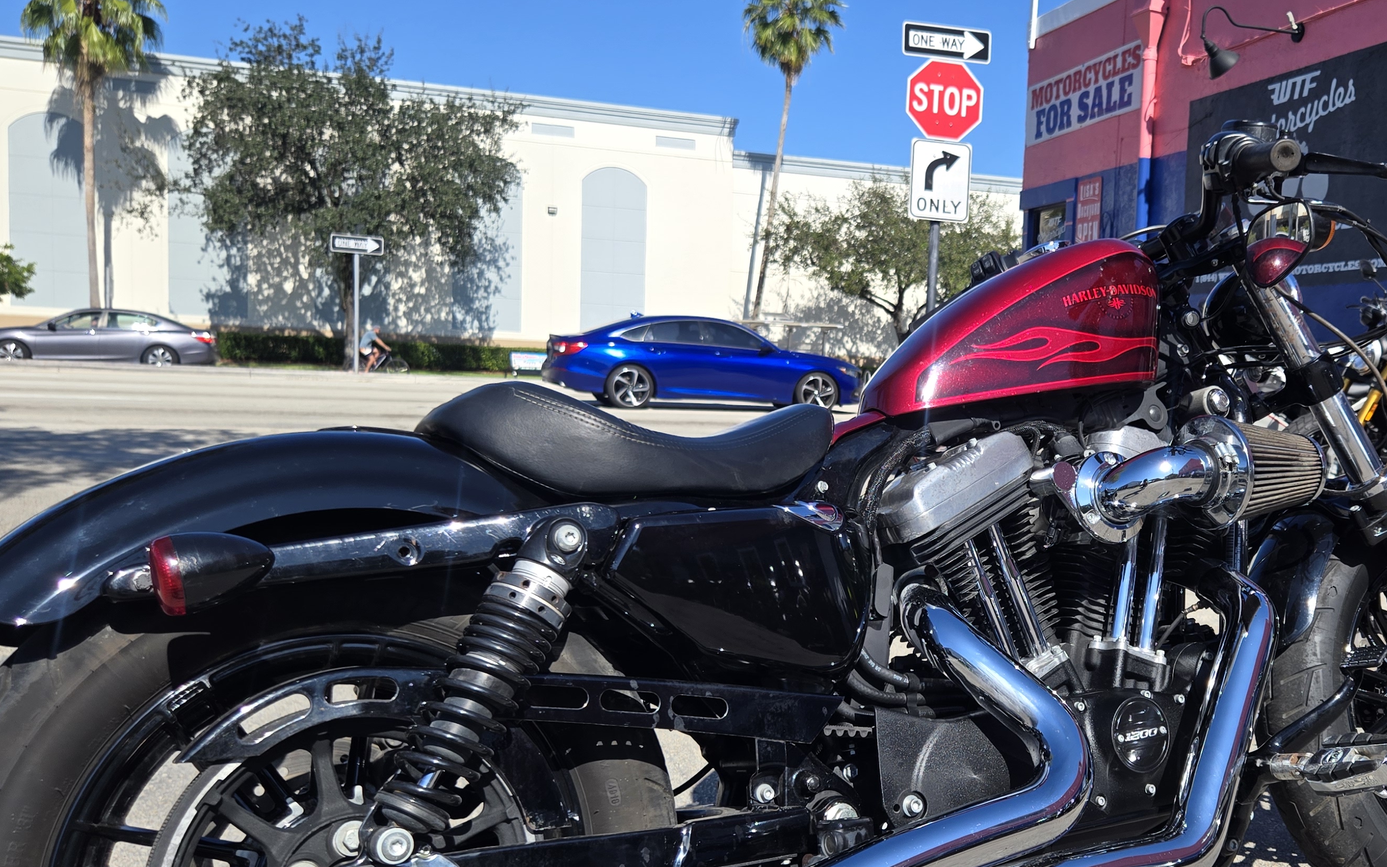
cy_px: 510
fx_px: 1398
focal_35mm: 37
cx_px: 933
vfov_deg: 34.3
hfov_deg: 51.7
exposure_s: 1/1614
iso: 25
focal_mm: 5.4
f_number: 1.8
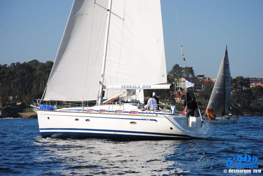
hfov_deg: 15.9
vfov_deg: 10.7
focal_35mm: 129
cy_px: 88
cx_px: 132
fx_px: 944
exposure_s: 1/640
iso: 100
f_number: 6.3
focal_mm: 86
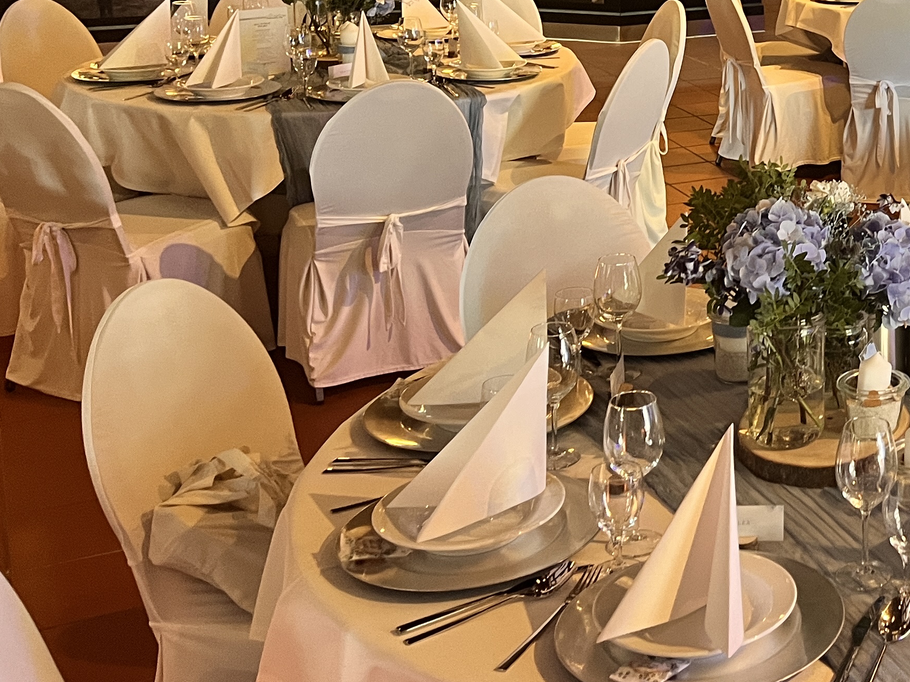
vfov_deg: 23.7
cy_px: 55
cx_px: 1013
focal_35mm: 60
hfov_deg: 29.0
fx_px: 1577
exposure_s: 1/50
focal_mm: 5.1
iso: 160
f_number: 1.6
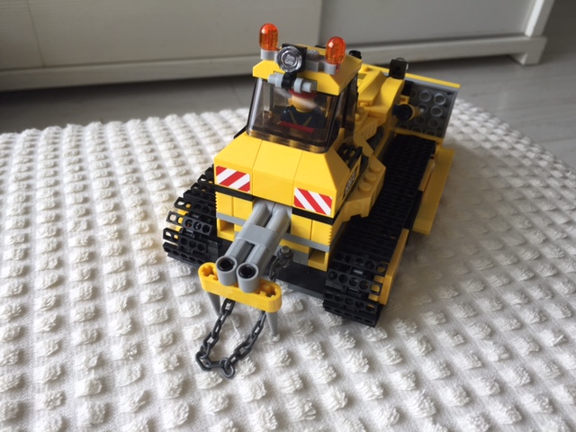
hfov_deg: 61.7
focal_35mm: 29
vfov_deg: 48.2
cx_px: 288
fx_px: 483
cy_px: 216
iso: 32
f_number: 2.2
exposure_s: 1/60
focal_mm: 4.15
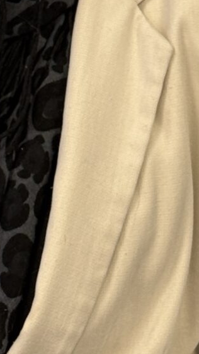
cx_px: -19
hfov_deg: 5.1
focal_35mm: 238
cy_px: -97
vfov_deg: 8.9
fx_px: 2233
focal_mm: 6.76
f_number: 1.78
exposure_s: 1/50
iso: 80
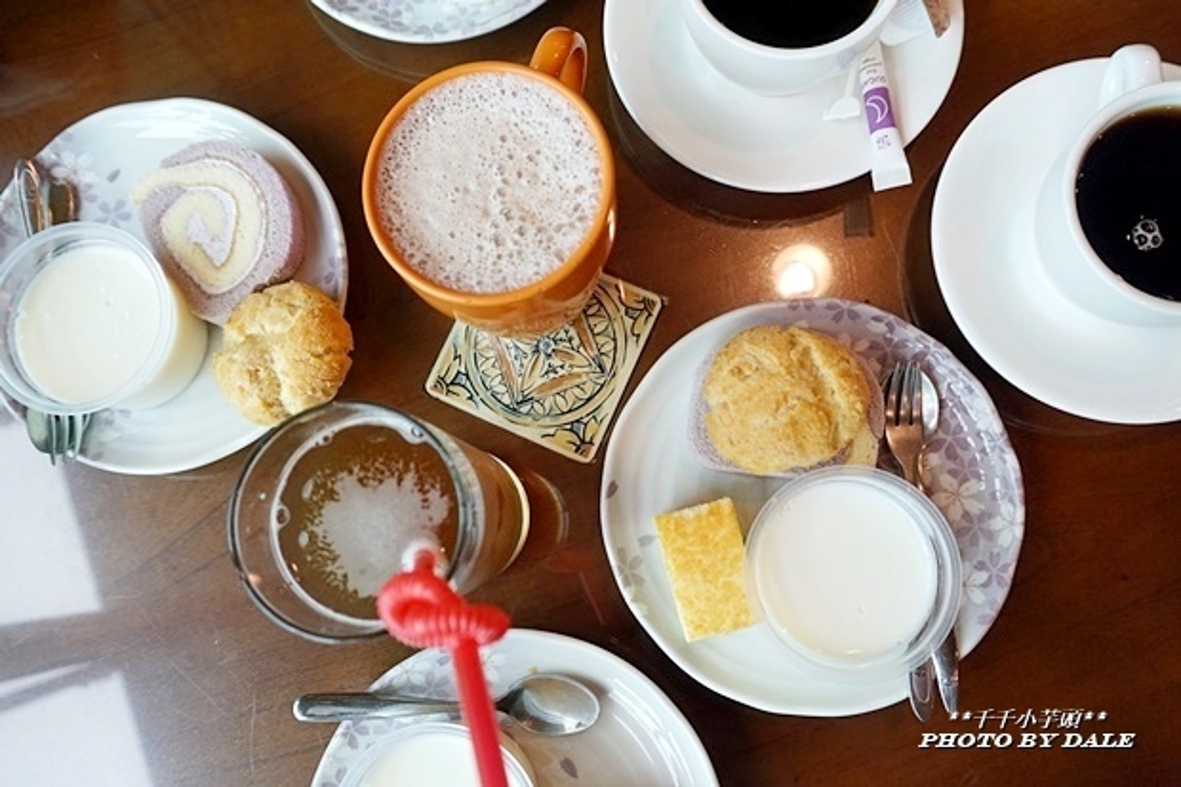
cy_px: 394
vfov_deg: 45.6
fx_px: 935
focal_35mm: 28
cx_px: 590
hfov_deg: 64.6
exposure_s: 1/60
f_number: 5
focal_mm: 19
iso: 640
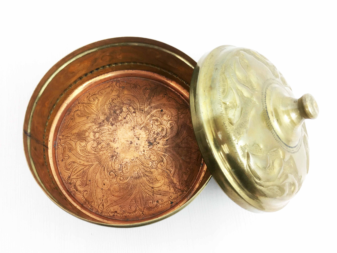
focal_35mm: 29
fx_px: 282
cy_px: 126
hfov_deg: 61.7
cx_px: 168
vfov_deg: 48.2
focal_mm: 4.15
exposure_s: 1/33
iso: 125
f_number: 2.2
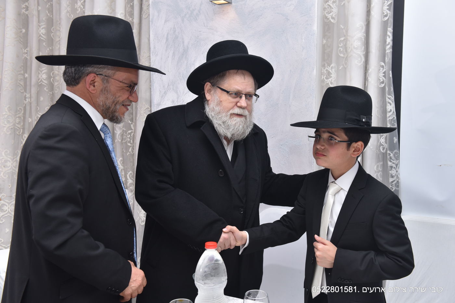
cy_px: 152
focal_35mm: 38
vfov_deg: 35.0
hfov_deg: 50.7
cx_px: 228
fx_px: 480
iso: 320
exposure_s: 1/125
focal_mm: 38
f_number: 5
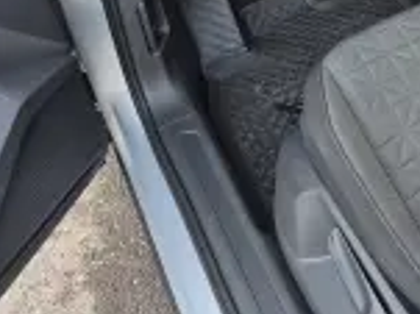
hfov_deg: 31.9
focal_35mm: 55
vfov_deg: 24.3
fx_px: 667
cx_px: 431
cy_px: -56
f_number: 1.8
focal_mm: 5.4
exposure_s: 1/100
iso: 400
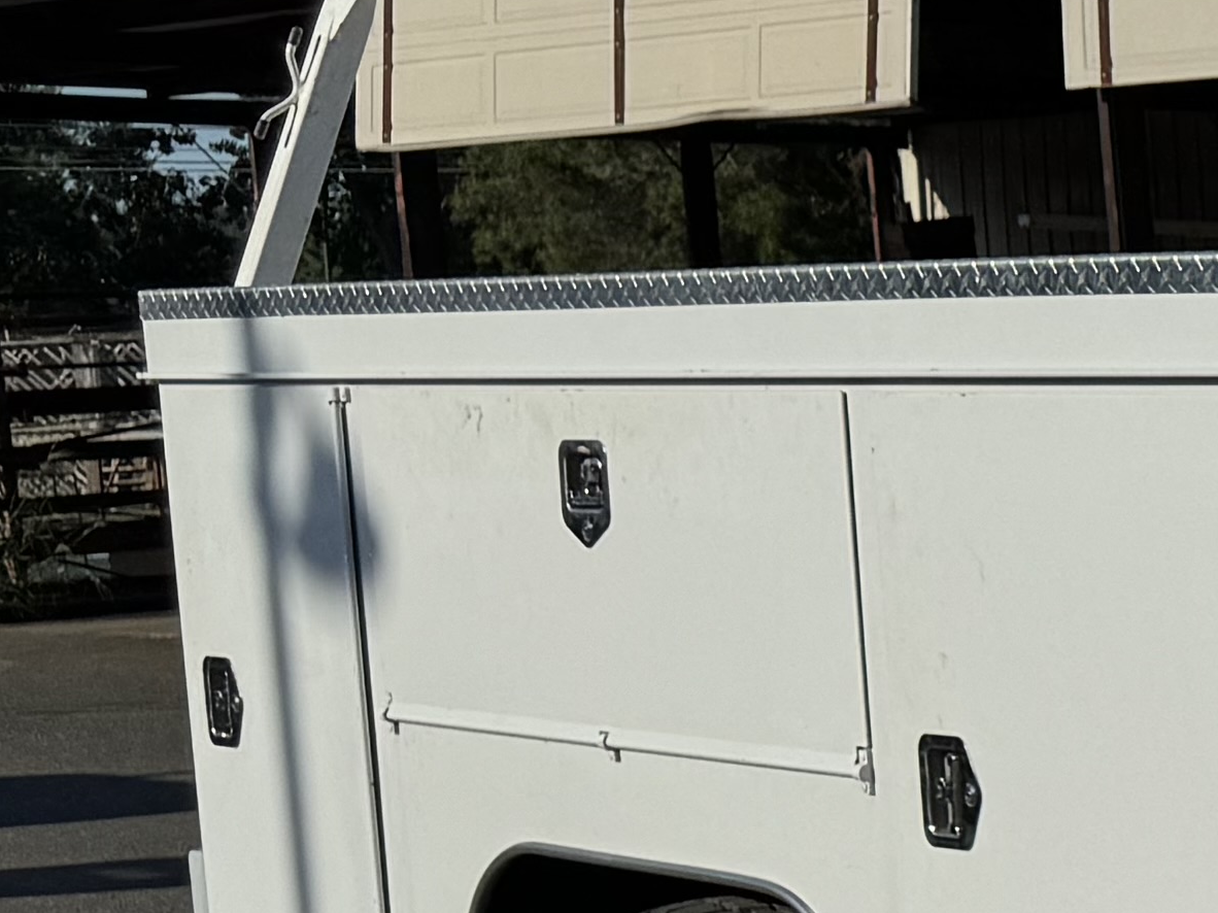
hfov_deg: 13.5
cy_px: 923
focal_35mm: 116
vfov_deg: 12.6
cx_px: 2727
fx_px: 4081
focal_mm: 6.76
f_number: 1.78
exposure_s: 1/15152
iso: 100
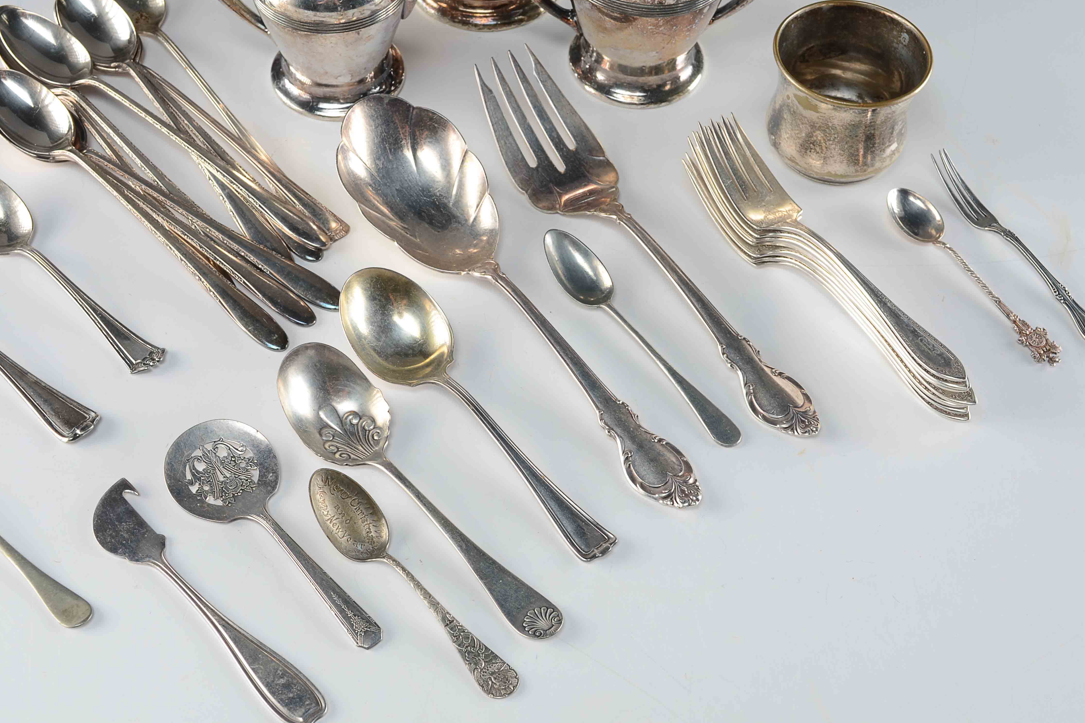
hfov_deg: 37.5
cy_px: 375
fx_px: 1597
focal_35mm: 53
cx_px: 576
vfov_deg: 25.5
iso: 100
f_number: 10
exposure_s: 1/80
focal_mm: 32
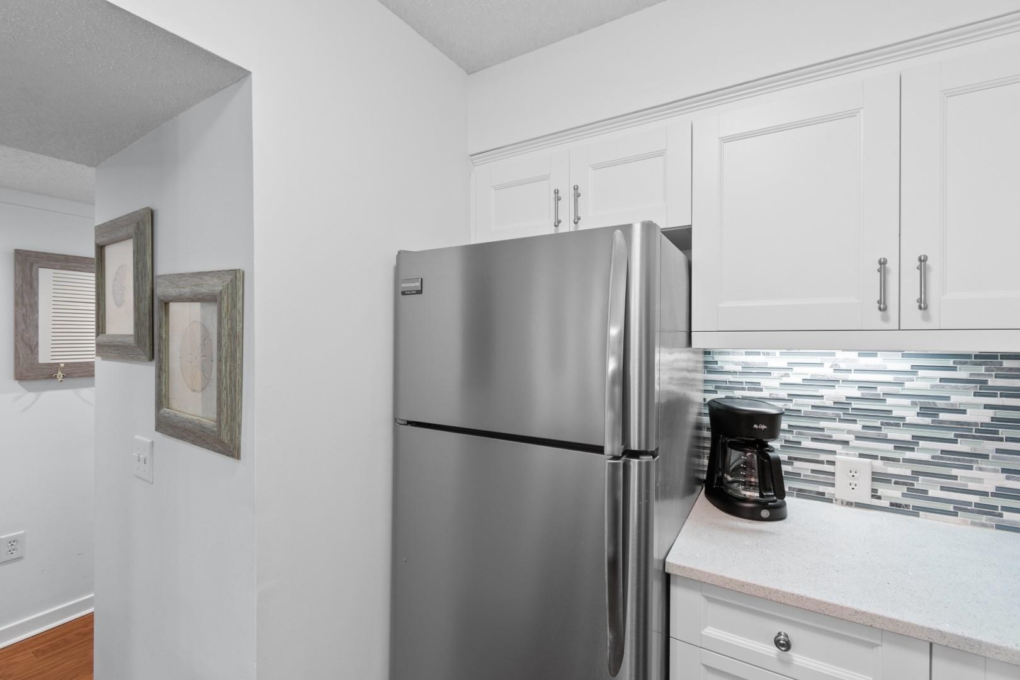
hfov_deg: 100.4
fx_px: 425
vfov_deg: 77.3
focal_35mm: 15
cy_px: 340
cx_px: 510
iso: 100
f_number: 4.5
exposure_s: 1.3
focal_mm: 10
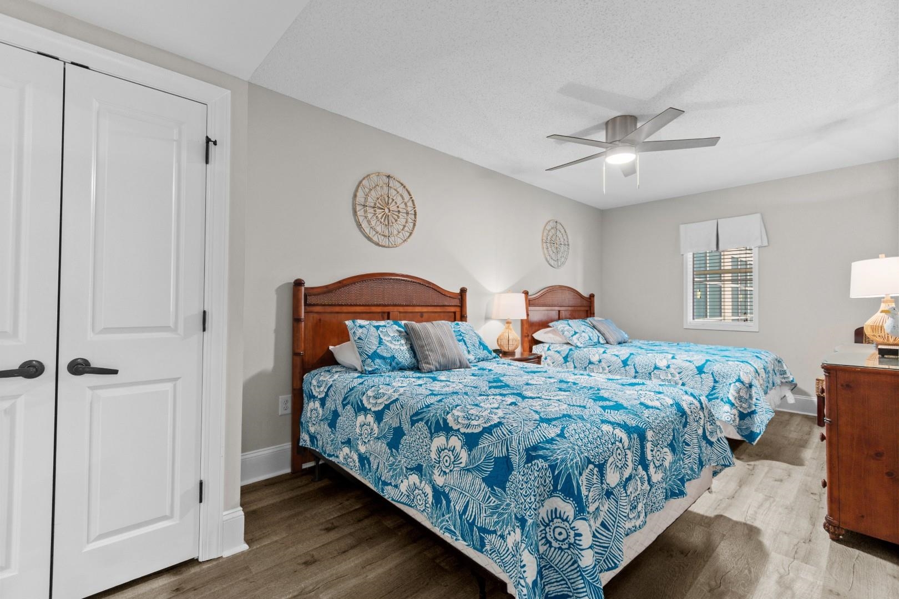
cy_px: 300
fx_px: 375
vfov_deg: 77.3
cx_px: 450
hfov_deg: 100.4
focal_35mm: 15
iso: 100
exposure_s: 1/3
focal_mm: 10
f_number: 4.5
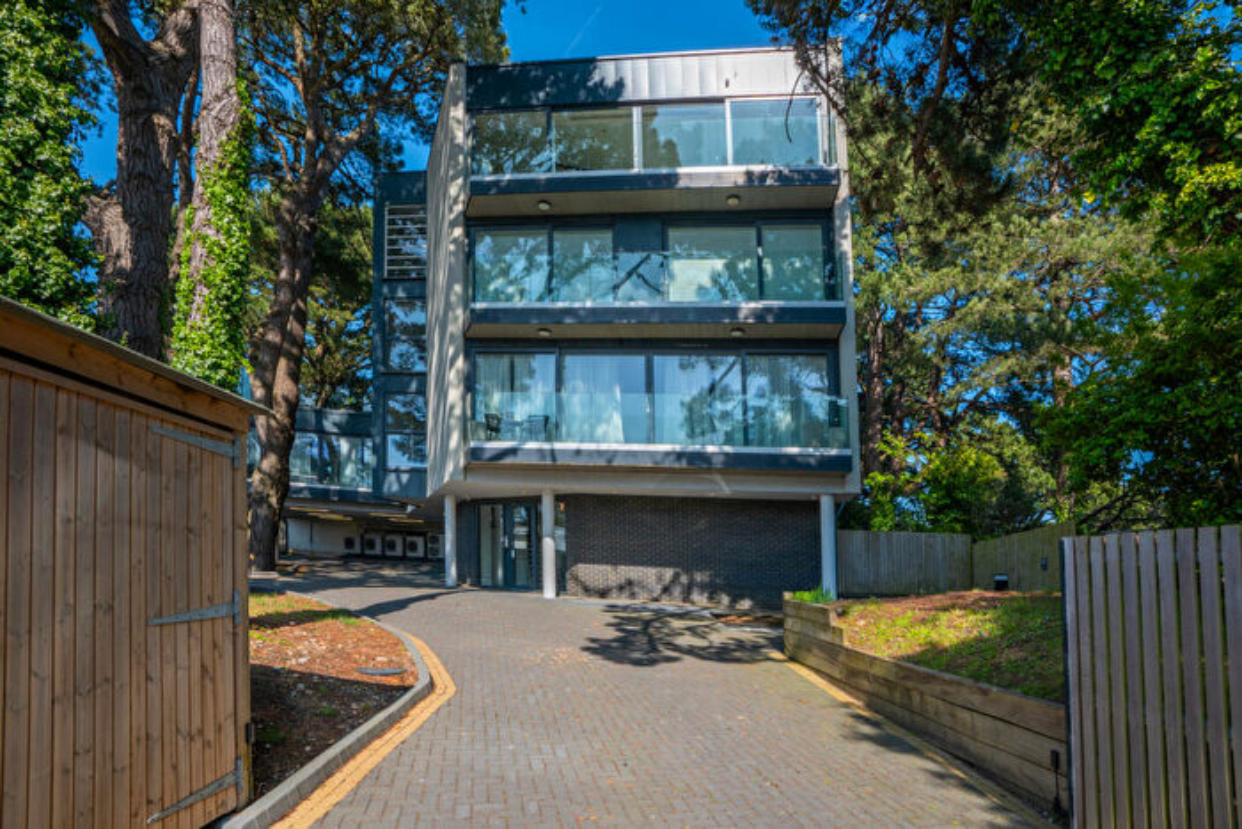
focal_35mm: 16
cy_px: 414
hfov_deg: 96.7
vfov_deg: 73.8
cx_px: 621
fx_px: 552
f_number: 11
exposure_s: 1/160
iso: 200
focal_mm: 16
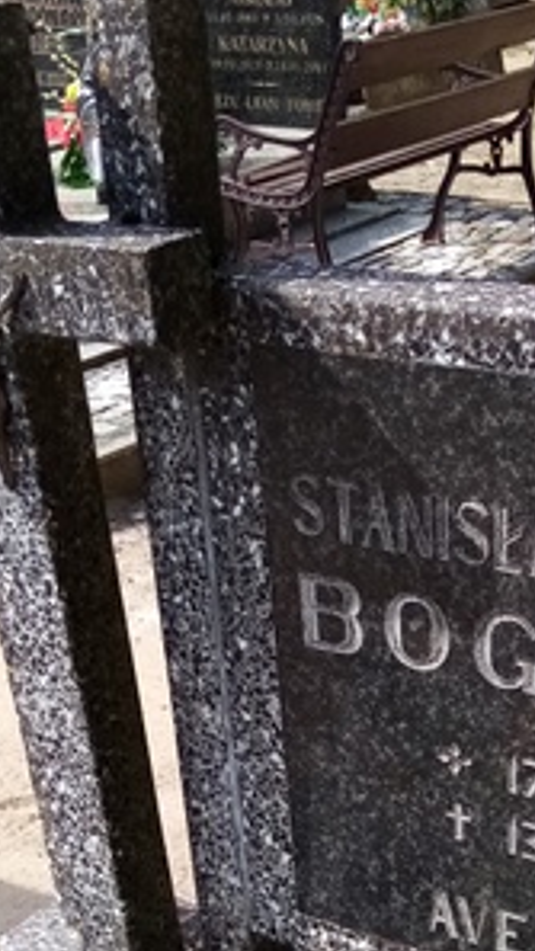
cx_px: 442
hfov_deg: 19.5
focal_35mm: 61
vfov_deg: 32.5
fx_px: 1539
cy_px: 868
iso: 103
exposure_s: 1/629
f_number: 1.8
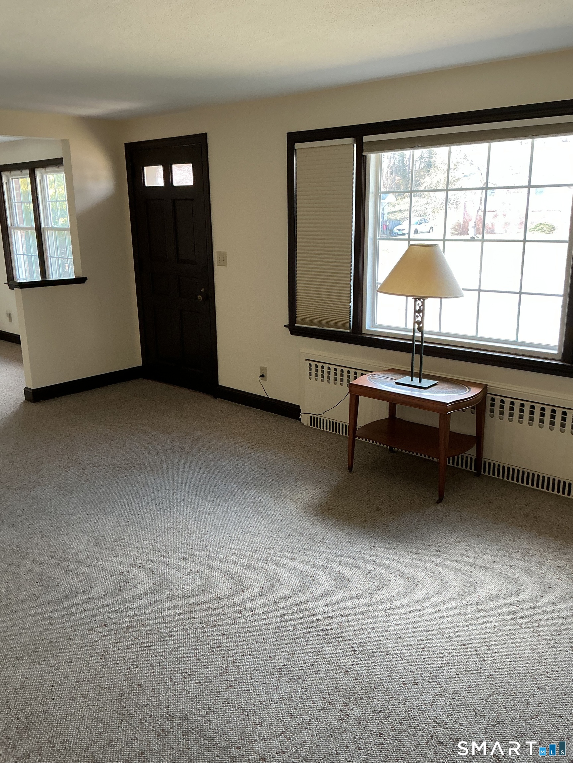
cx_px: 286
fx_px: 640
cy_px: 382
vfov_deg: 61.7
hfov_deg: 48.2
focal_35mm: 29
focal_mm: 3
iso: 100
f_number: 1.8
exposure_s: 1/60
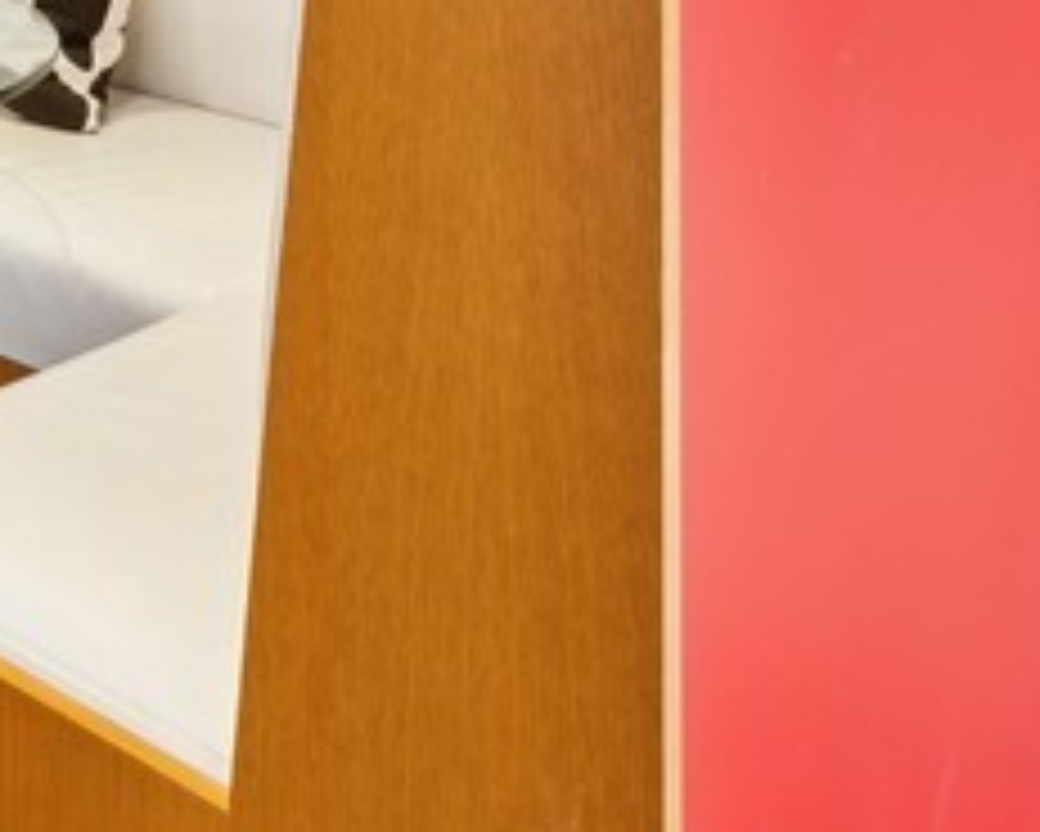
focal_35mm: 62
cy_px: -427
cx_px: -95
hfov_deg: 27.9
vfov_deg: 20.8
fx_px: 1909
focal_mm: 17
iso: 200
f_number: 9.5
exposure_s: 1/4
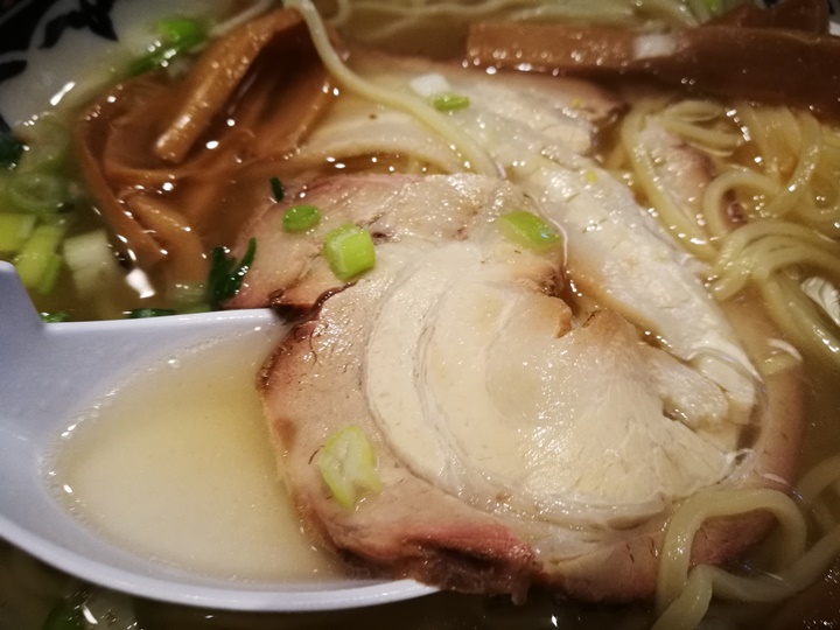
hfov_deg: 65.3
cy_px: 315
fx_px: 655
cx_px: 420
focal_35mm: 27
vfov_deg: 51.4
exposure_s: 1/25
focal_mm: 4.5
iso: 500
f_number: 4
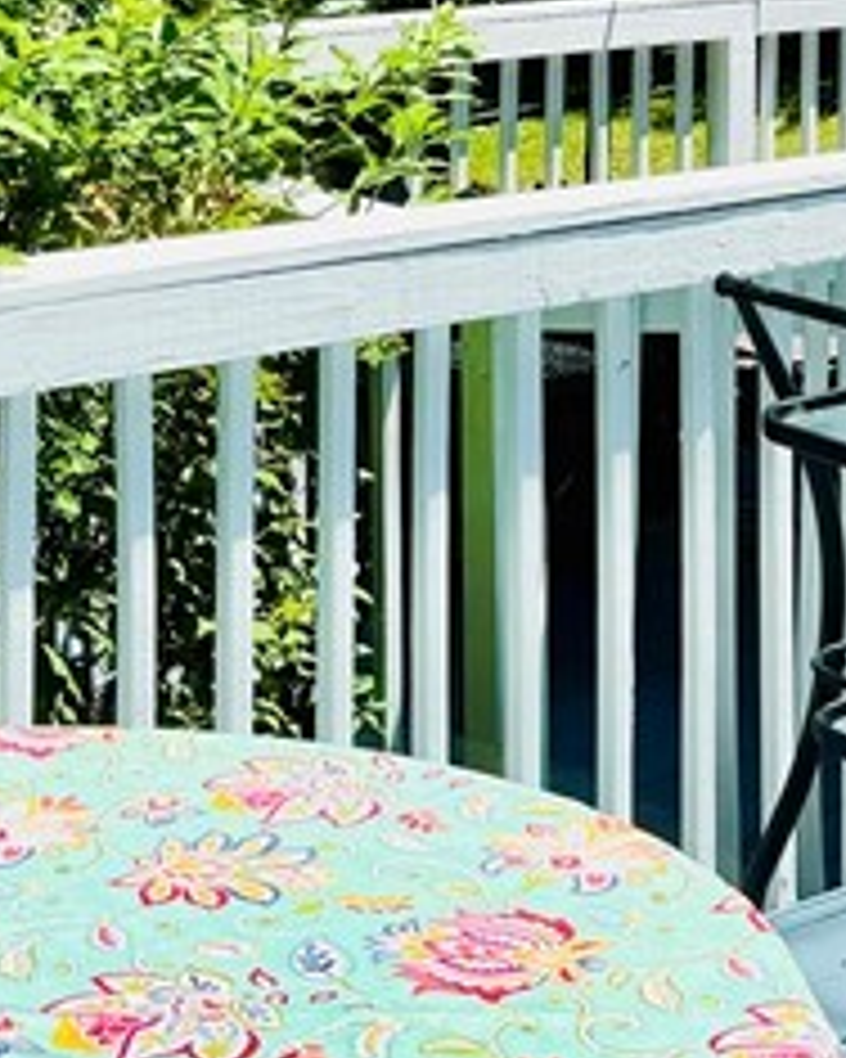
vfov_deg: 17.5
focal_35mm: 102
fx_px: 3192
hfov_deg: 14.9
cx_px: 810
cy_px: -374
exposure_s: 1/2252
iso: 80
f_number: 1.78
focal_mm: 6.76
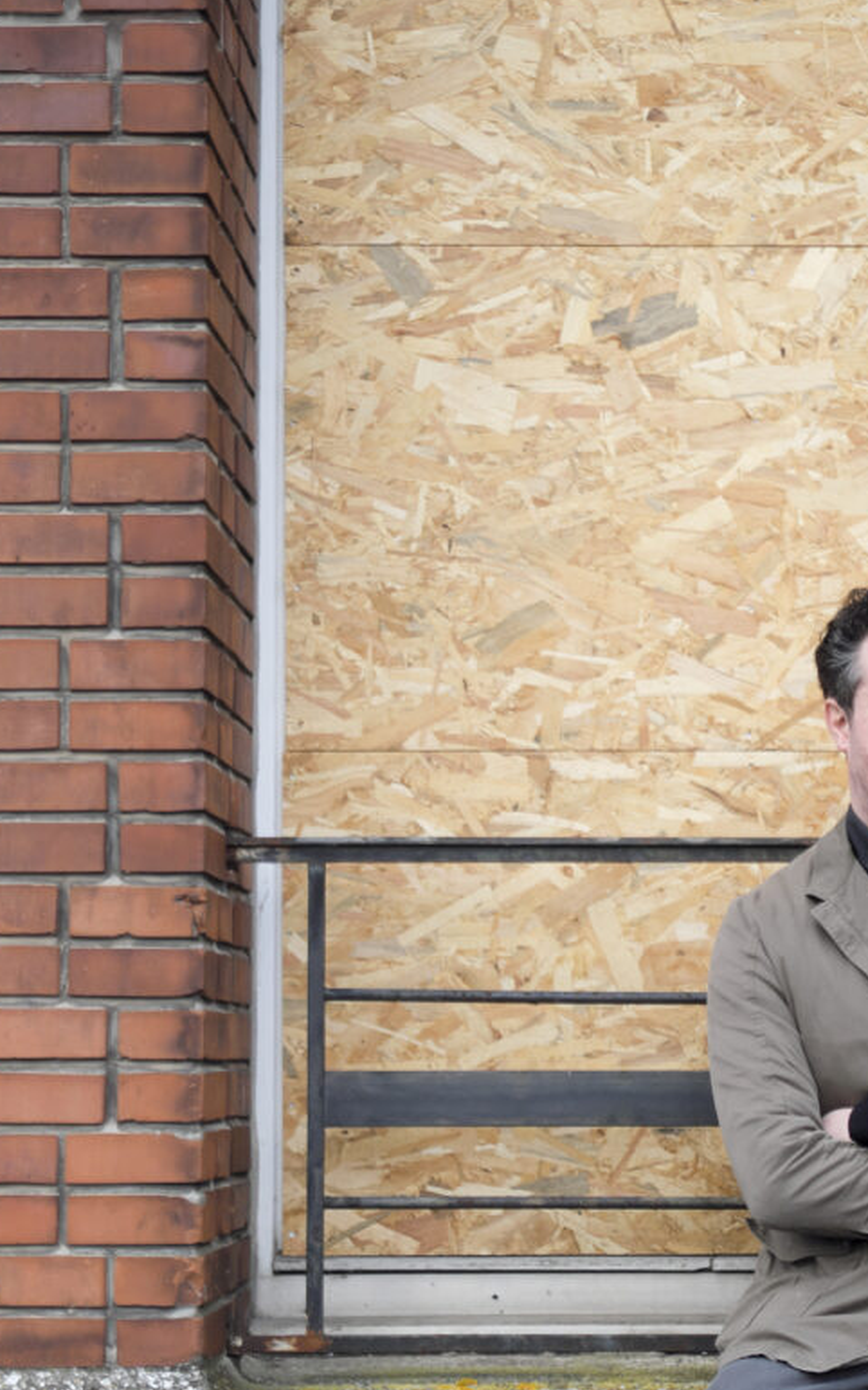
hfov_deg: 18.3
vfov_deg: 28.6
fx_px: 2689
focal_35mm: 71
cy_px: 1028
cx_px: 535
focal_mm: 23
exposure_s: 1/3800
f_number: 1.4
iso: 400
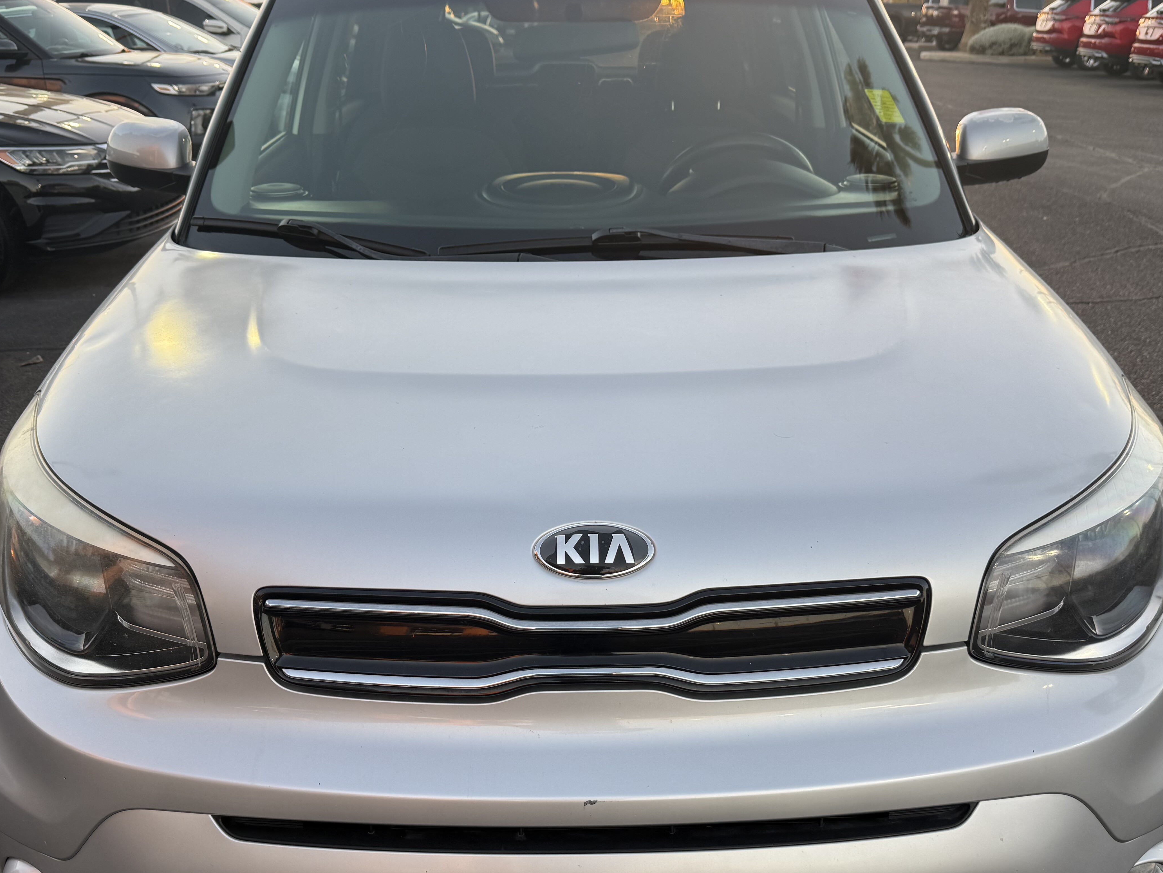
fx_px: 1109
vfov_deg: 42.8
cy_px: 503
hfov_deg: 55.3
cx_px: 573
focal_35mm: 33
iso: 64
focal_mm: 6.76
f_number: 1.78
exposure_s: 1/169
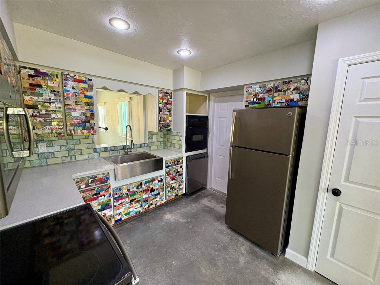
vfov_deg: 85.7
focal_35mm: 14
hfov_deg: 102.1
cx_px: 190
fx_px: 154
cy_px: 142
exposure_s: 1/60
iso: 250
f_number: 2.2
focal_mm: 2.22
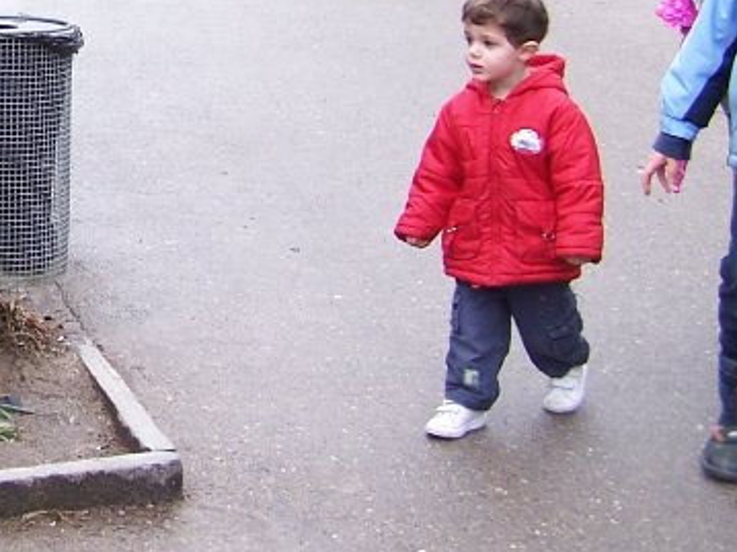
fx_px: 2235
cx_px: -184
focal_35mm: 105
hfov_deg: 17.7
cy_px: -30
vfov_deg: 13.8
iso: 80
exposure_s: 1/160
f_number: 2.8
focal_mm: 6.3
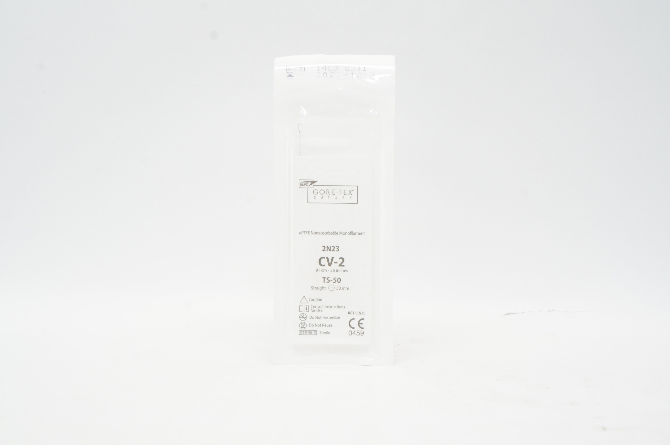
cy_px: 222
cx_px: 335
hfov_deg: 41.2
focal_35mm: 48
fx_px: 892
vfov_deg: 28.0
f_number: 11
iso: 800
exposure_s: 1/20
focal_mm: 32
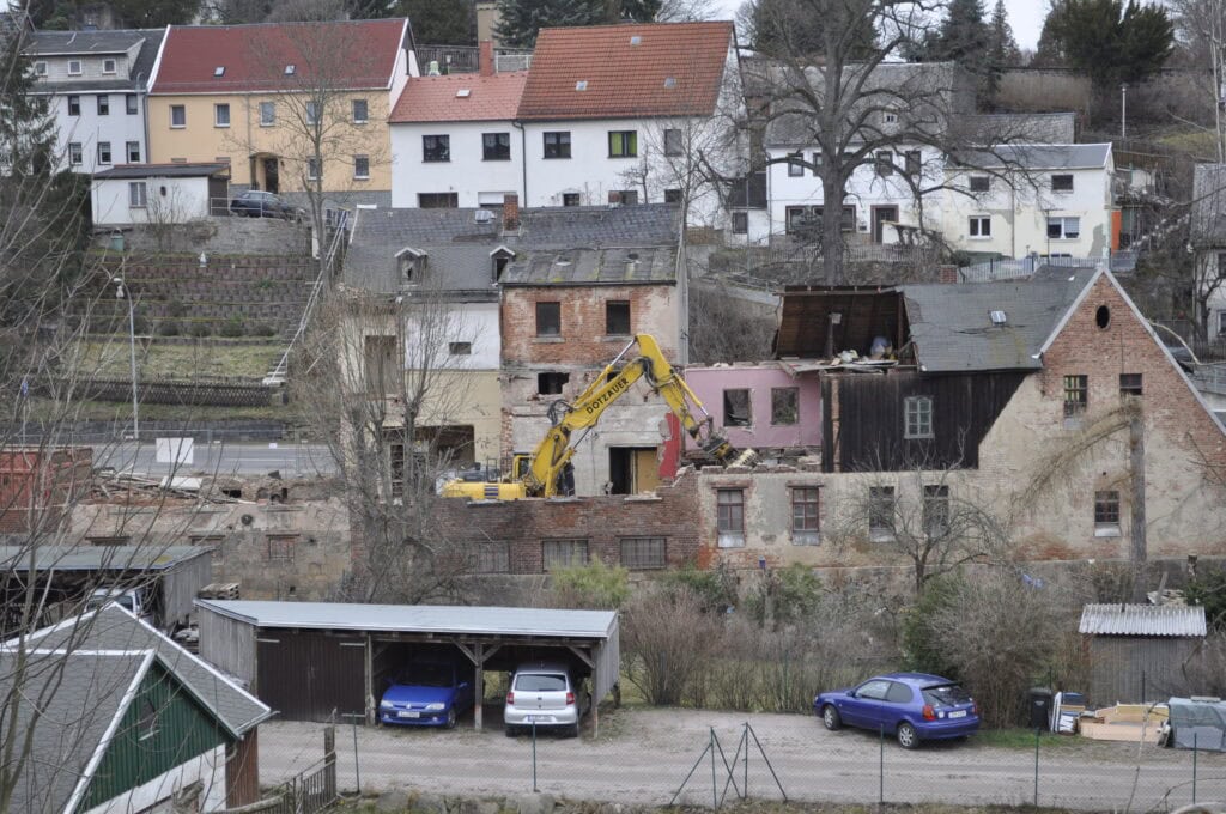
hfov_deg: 29.3
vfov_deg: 19.7
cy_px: 407
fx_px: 2347
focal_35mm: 69
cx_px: 613
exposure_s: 1/125
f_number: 5.6
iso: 360
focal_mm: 46
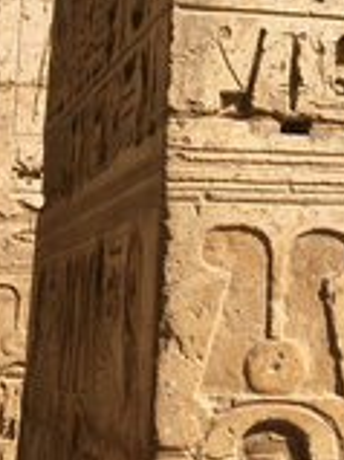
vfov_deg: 16.3
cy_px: -69
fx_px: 1552
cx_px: 483
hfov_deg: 12.2
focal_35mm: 117
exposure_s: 1/1832
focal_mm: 4.15
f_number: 2.2
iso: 25
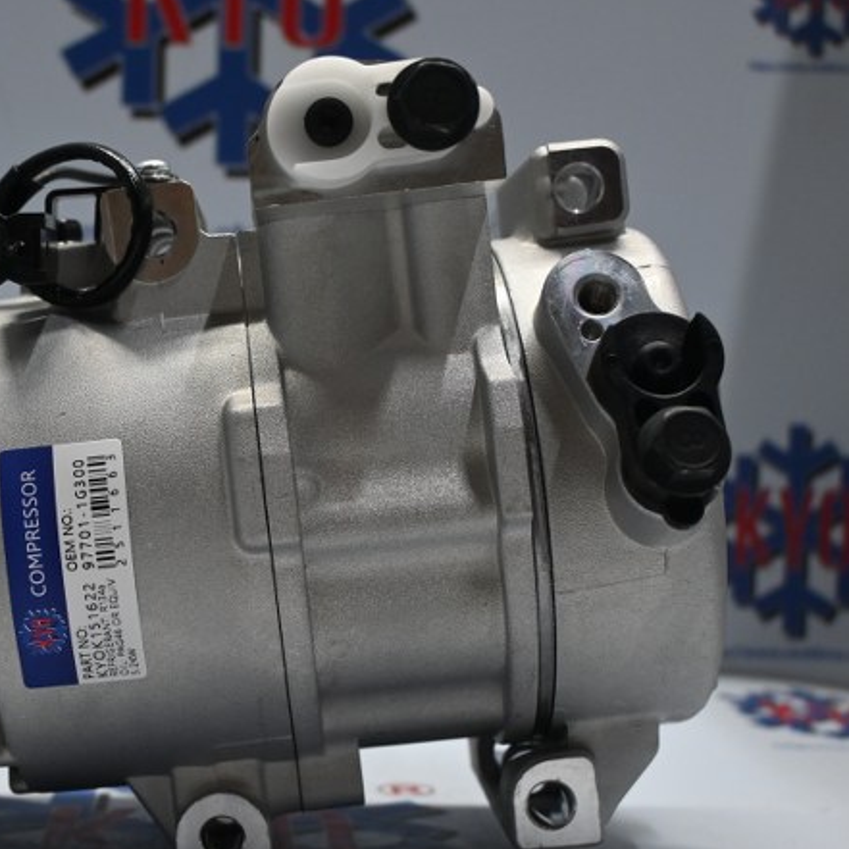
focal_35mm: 58
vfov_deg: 29.6
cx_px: 194
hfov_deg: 29.1
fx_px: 1603
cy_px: 492
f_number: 4.2
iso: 1000
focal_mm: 25
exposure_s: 1/125
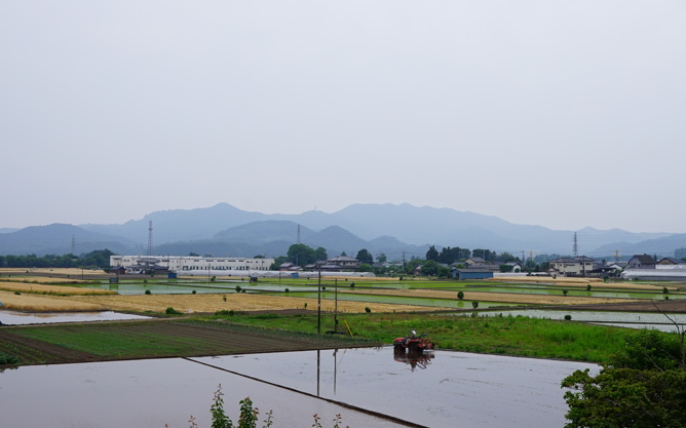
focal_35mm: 50
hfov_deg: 40.2
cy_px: 213
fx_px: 934
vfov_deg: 25.8
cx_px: 398
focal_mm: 32
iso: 200
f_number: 8
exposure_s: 1/400
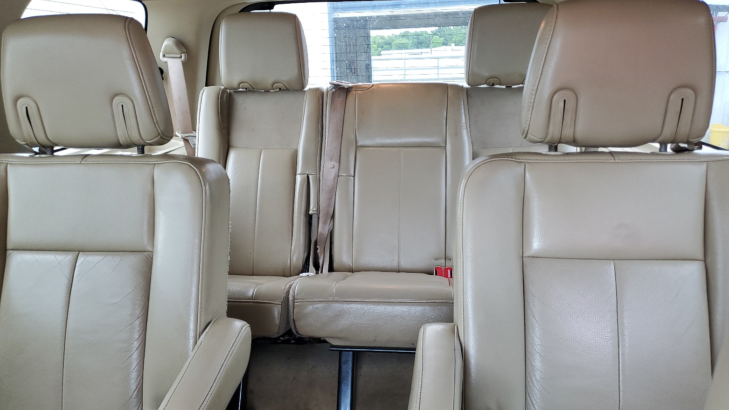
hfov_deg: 66.1
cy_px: 229
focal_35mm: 29
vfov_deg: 40.1
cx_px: 364
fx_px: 561
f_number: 1.5
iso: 104
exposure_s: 1/60.2
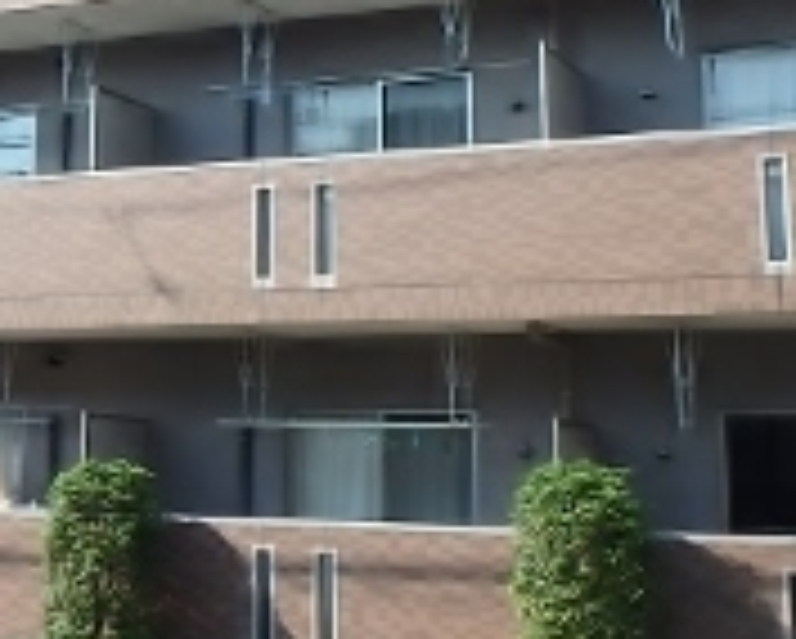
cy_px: 81
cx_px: 121
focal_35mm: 74
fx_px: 1745
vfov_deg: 20.4
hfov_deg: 25.1
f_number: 3.5
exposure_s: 1/640
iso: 125
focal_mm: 3.7
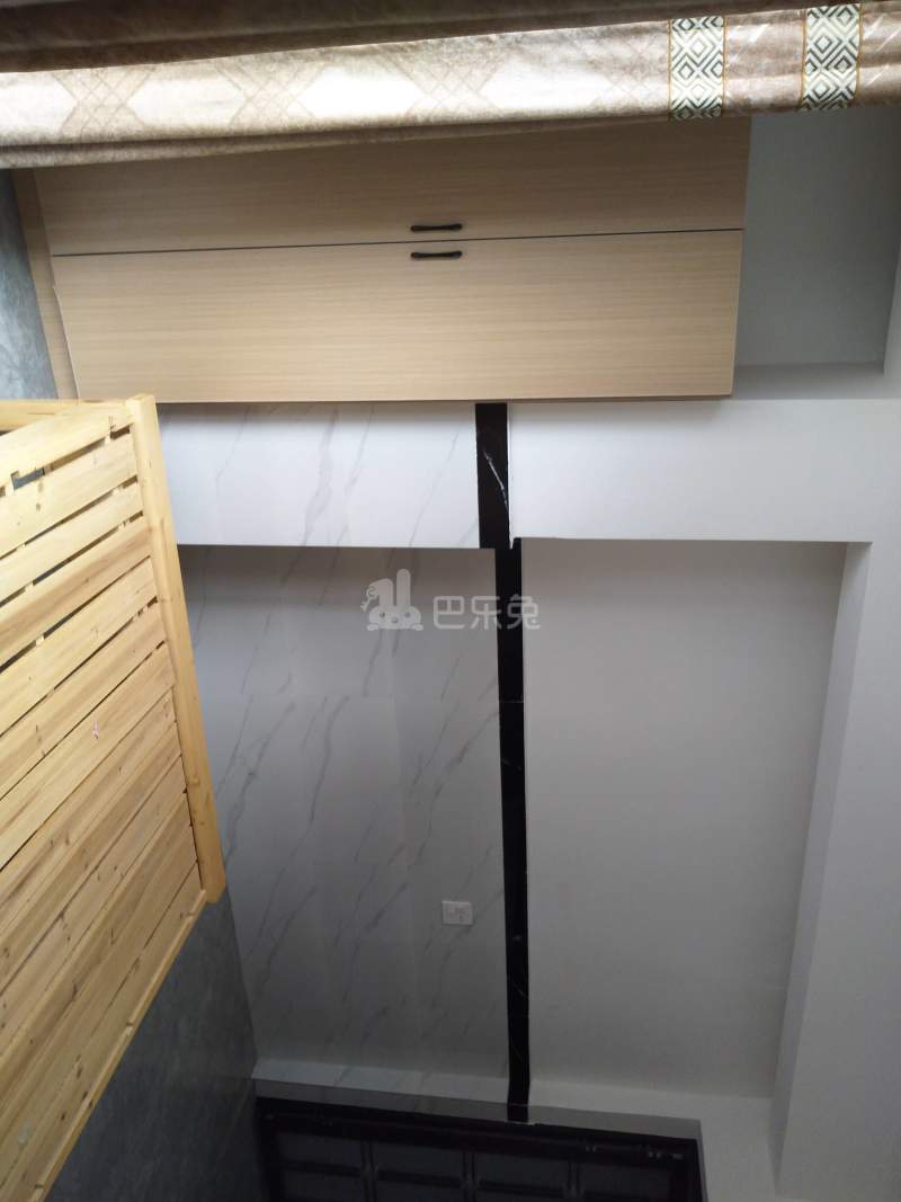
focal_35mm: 26
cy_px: 601
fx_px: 902
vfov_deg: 67.3
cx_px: 450
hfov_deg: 53.1
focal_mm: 3.59
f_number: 1.8
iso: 130
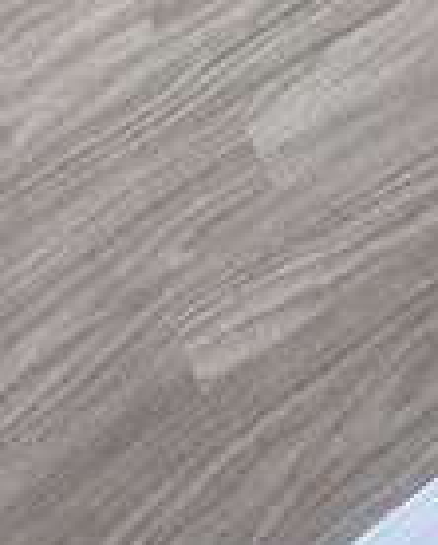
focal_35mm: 79
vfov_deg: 15.2
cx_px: 237
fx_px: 1276
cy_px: -727
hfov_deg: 19.5
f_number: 2.2
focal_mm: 2.22
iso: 64
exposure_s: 1/99
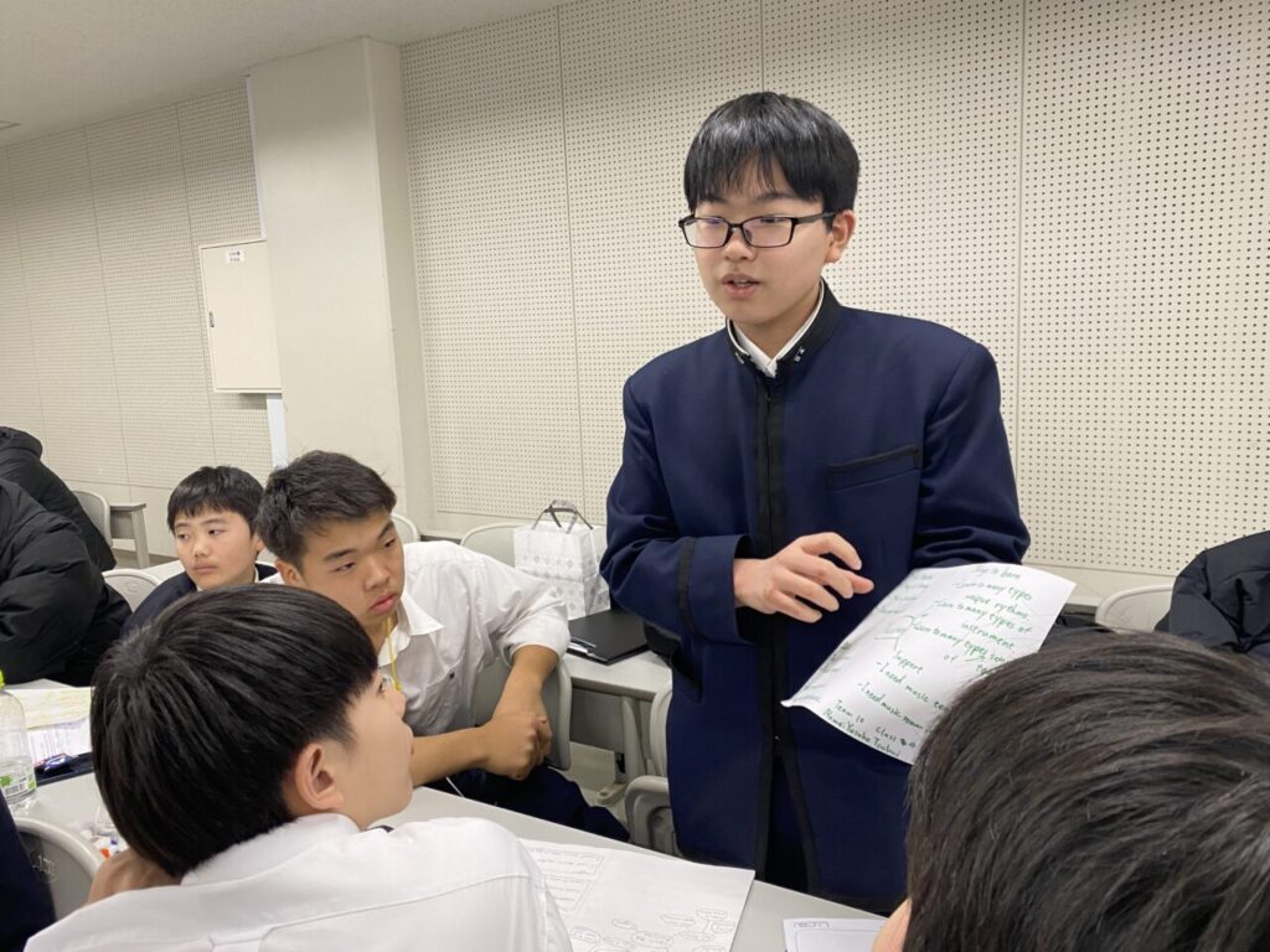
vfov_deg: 53.1
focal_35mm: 26
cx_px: 635
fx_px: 954
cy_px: 476
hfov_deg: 67.3
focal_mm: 4.25
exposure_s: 1/60
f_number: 1.8
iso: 125
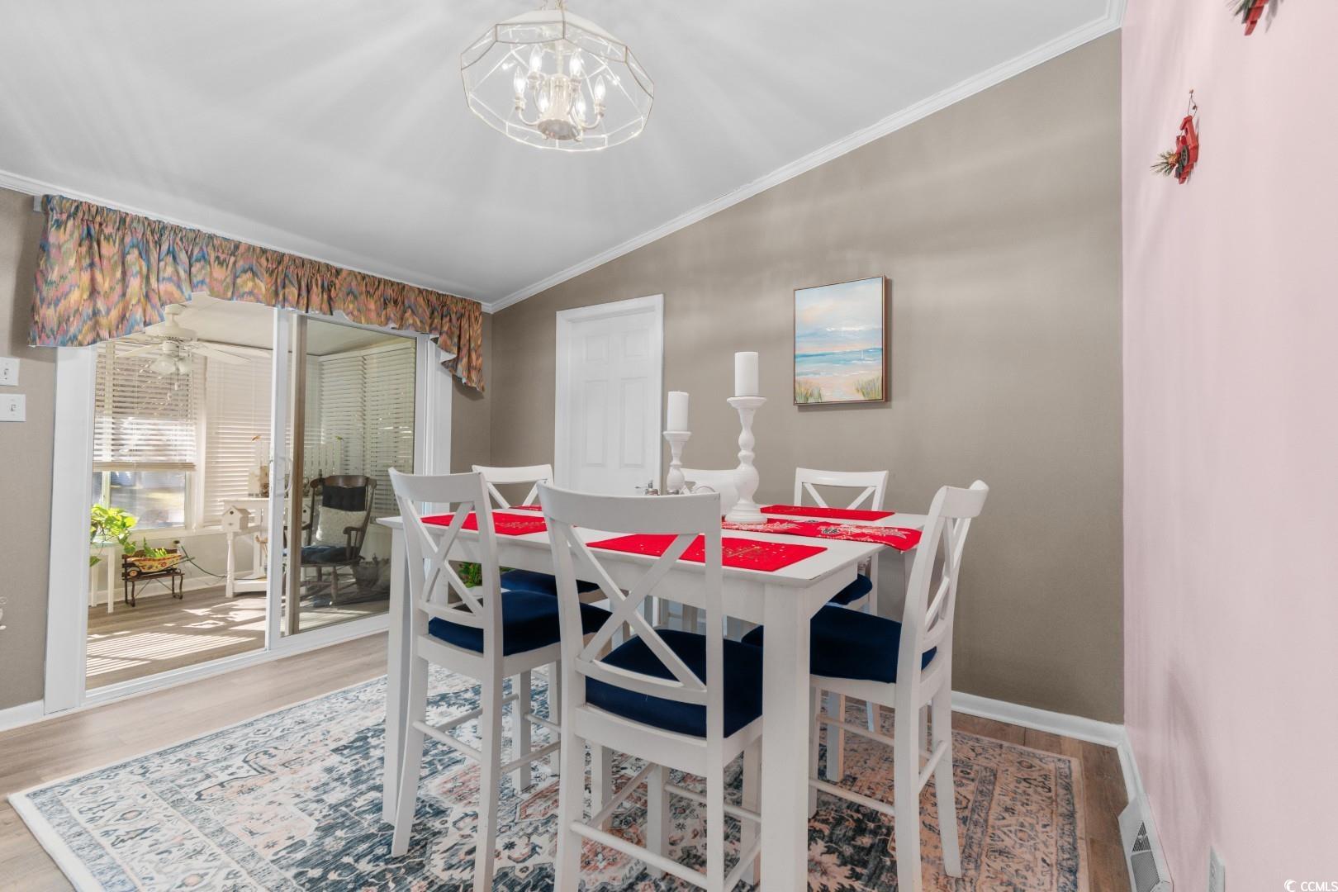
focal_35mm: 15
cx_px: 669
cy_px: 446
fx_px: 557
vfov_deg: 77.3
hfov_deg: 100.4
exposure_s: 1/6
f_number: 4.5
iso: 100
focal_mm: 10
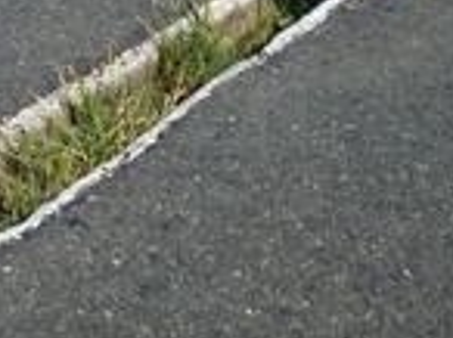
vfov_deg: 11.8
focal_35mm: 120
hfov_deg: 16.1
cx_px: -16
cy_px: -163
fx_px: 1568
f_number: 9
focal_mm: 4.3
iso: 100
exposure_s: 1/160
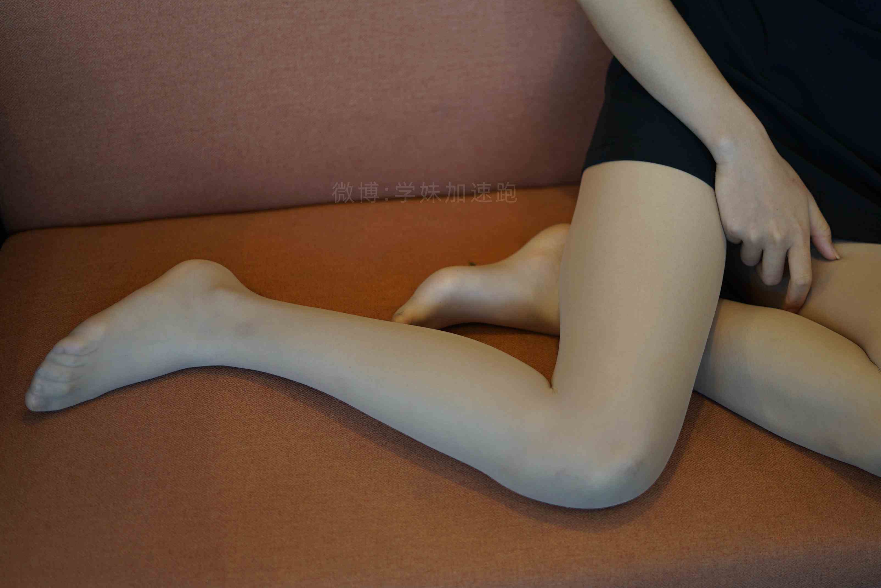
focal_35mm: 66
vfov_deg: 20.6
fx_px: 1616
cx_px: 516
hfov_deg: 30.4
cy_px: 250
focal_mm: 50
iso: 200
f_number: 1.8
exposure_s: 1/200
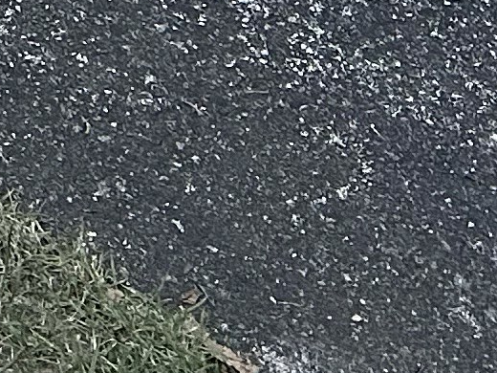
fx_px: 2670
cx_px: -718
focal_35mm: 186
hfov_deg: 9.4
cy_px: -1060
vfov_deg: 6.6
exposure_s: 1/60
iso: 320
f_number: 1.78
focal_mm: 6.86
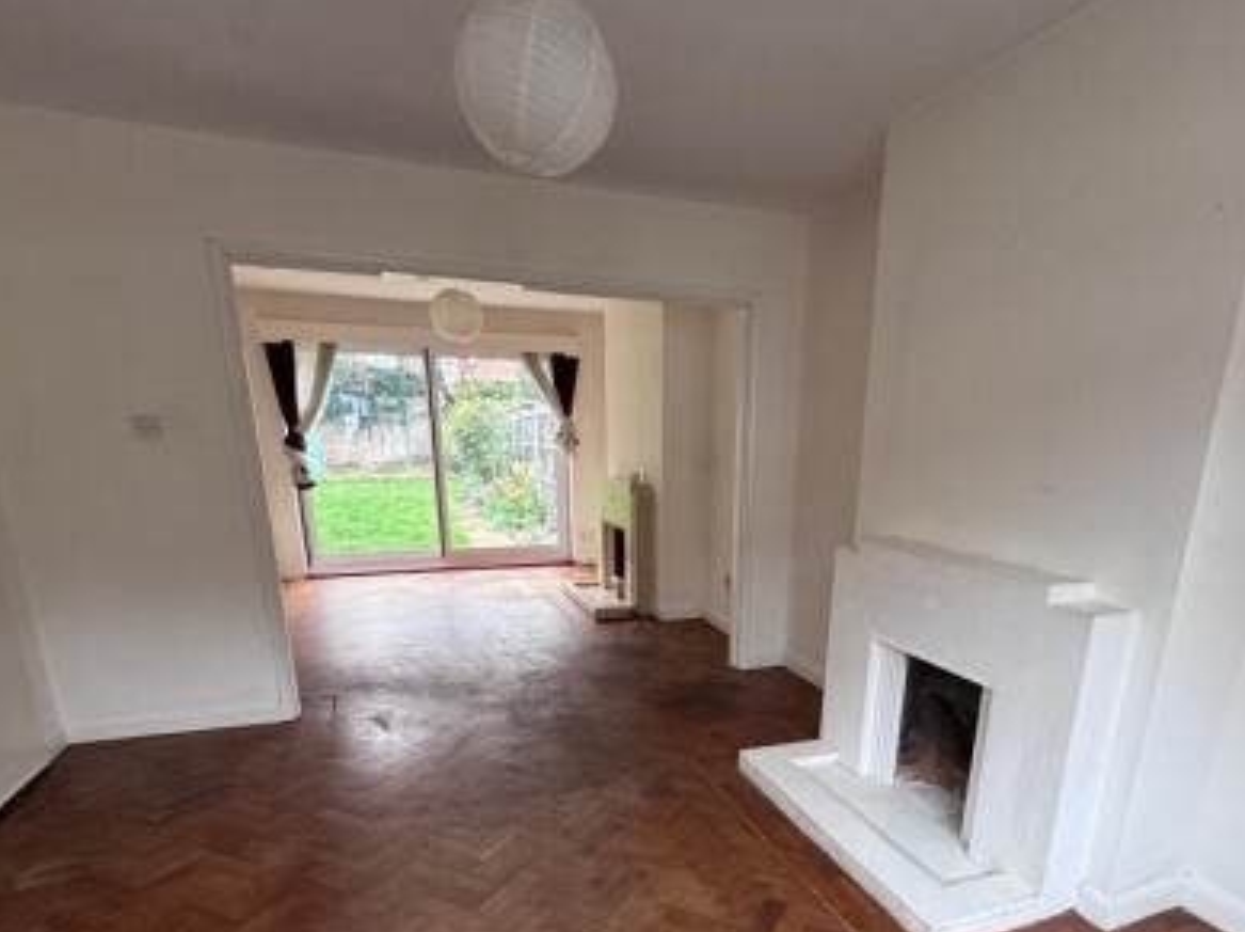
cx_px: 696
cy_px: 668
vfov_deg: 60.8
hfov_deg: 78.7
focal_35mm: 21
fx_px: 755
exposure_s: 1/99
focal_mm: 2.22
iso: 250
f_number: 2.2
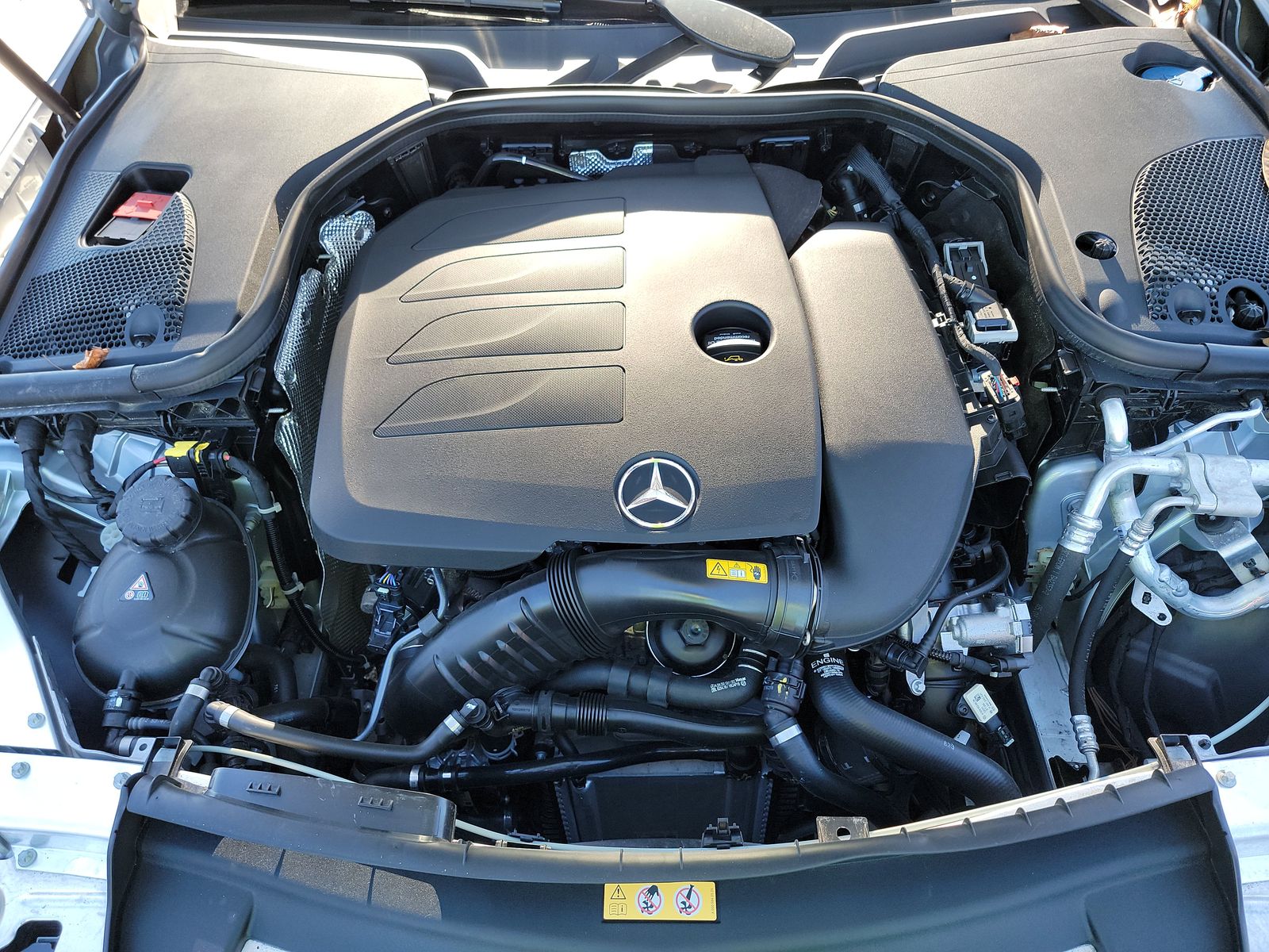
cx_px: 634
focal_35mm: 24
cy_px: 476
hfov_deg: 71.6
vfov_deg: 56.8
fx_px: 880
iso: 65
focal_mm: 6.7
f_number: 1.8
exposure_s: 1/59
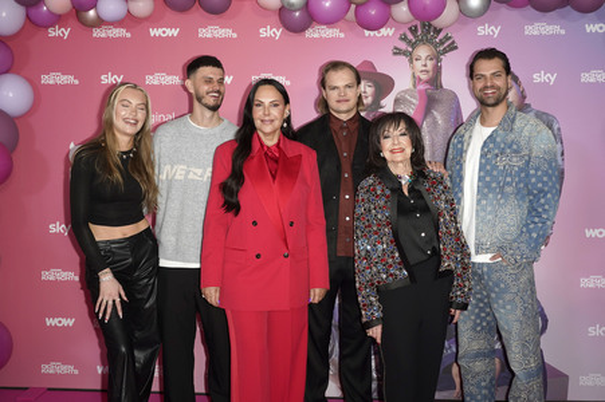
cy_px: 201
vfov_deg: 32.6
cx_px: 302
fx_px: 689
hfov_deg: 47.4
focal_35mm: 41
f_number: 6.3
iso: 640
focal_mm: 41
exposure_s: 1/160
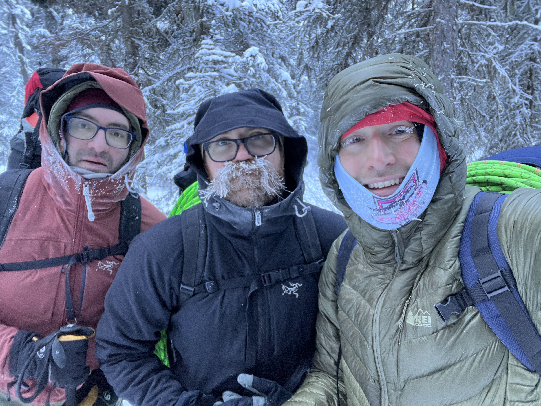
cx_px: 270
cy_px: 203
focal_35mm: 23
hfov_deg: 73.9
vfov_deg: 58.9
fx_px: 359
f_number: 2.2
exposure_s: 1/60
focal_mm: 2.71
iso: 200
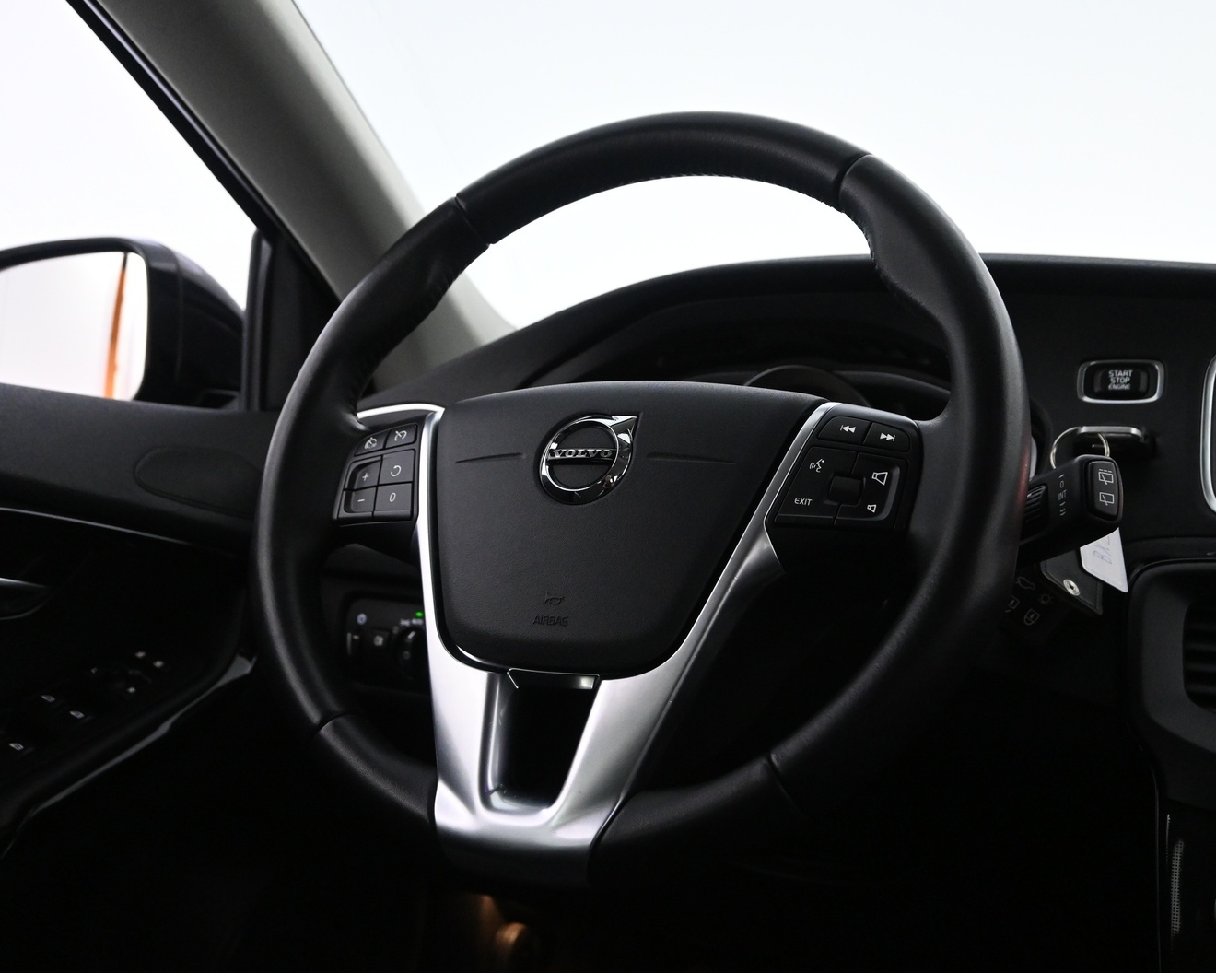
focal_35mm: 38
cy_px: 481
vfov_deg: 39.2
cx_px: 633
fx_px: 1368
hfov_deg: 47.9
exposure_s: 1/60
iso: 3200
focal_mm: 22
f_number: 4
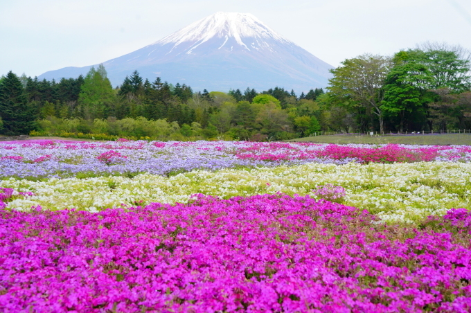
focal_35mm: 48
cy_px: 156
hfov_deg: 41.1
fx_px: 627
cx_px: 236
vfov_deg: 28.0
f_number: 8
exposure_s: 1/1250
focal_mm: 48
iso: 3200
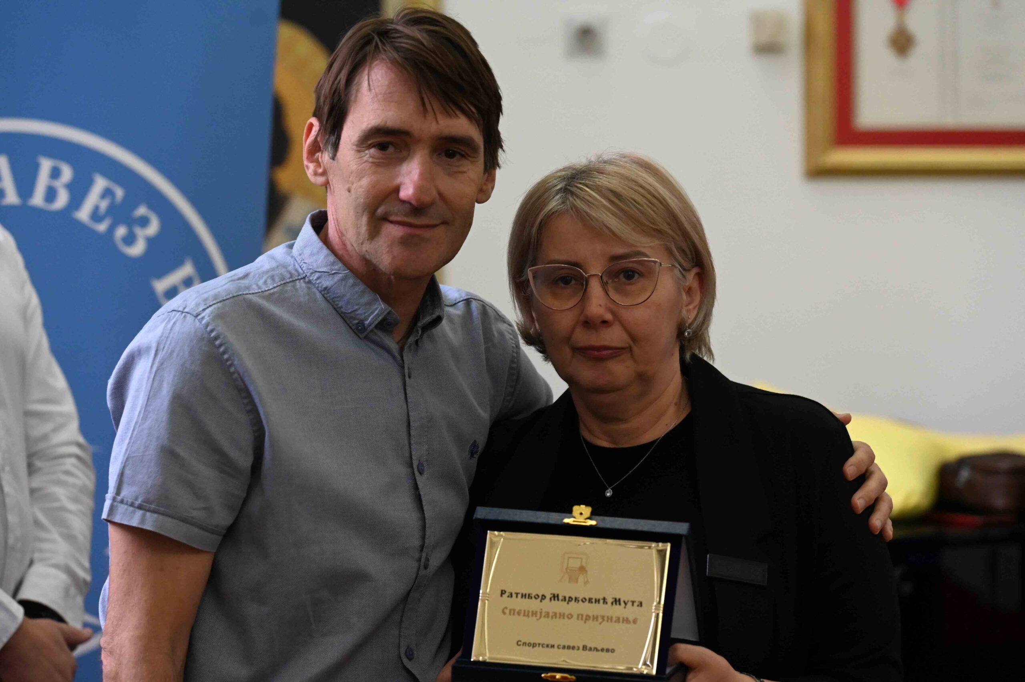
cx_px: 512
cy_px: 341
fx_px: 3841
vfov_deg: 10.1
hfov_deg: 15.2
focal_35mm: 135
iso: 4000
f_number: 4
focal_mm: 135
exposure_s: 1/125
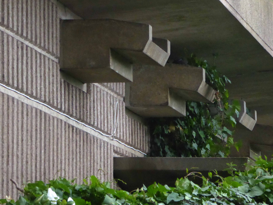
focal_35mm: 222
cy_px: 102
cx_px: 136
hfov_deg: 8.9
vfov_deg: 6.7
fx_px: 1751
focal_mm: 35.8
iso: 1250
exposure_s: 1/320
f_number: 5.6
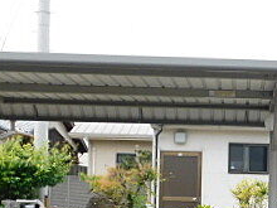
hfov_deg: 27.6
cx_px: 262
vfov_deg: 21.2
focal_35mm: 67
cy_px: 204
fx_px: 536
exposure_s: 1/800
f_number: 3
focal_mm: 4
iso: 125
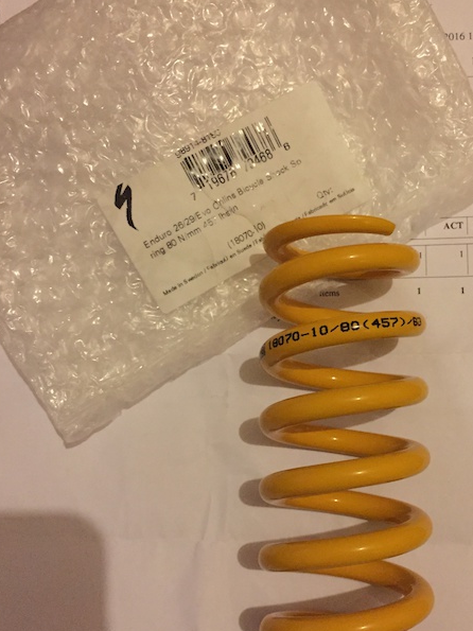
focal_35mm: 39
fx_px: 711
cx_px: 290
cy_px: 355
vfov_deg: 47.8
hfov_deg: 36.6
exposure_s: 1/17
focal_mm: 4.15
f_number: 2.2
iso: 500
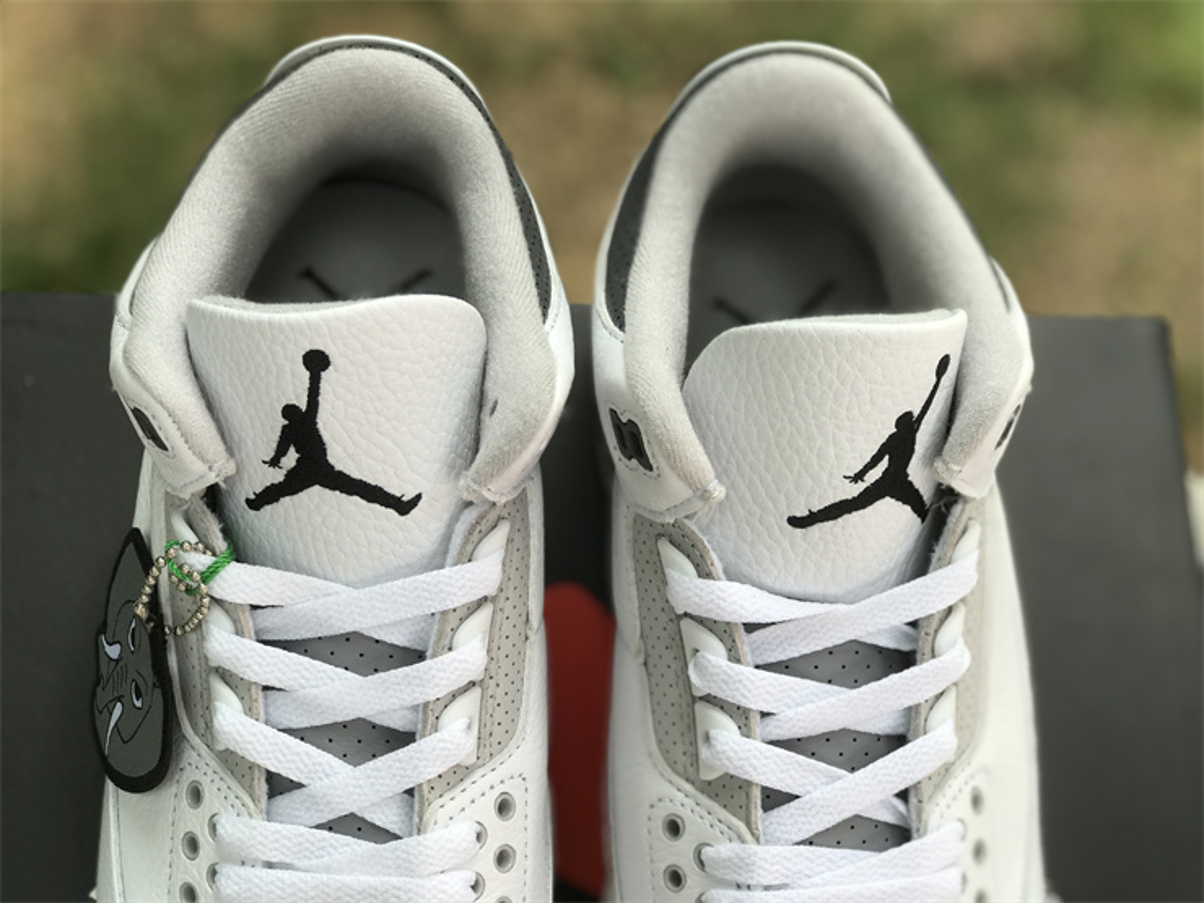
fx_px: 1983
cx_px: 602
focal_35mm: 57
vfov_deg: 25.7
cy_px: 452
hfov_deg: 33.8
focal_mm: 6.6
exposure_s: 1/131
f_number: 2.8
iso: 20
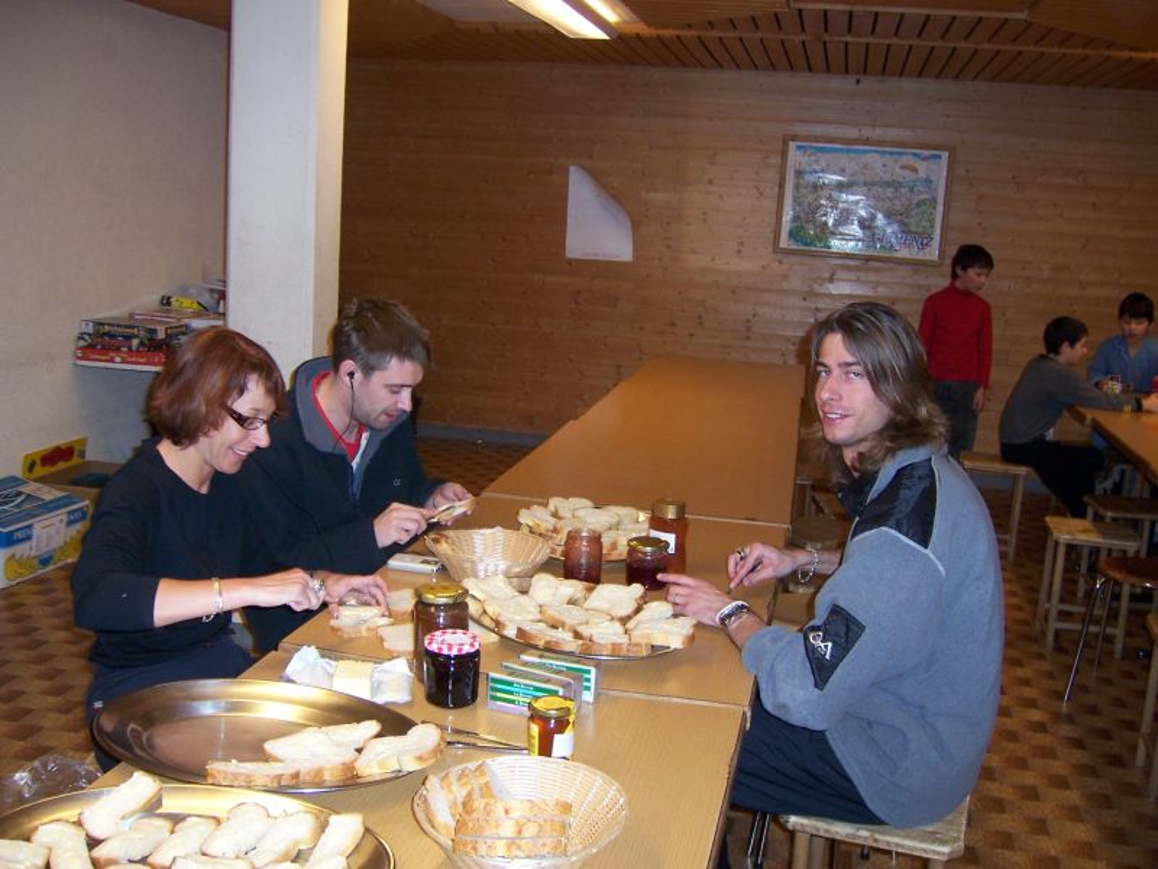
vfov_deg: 39.7
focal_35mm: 36
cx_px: 579
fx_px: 1204
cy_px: 434
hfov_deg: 51.4
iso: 125
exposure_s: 1/60
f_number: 2.8
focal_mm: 6.2
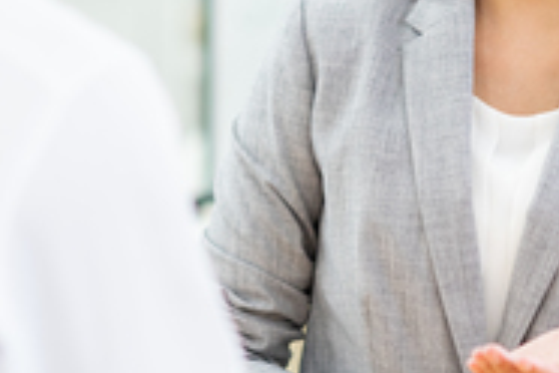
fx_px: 4534
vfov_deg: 4.7
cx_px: 541
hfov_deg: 7.0
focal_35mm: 292
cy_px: 24
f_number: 2.8
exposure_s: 1/125
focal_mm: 85
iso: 640
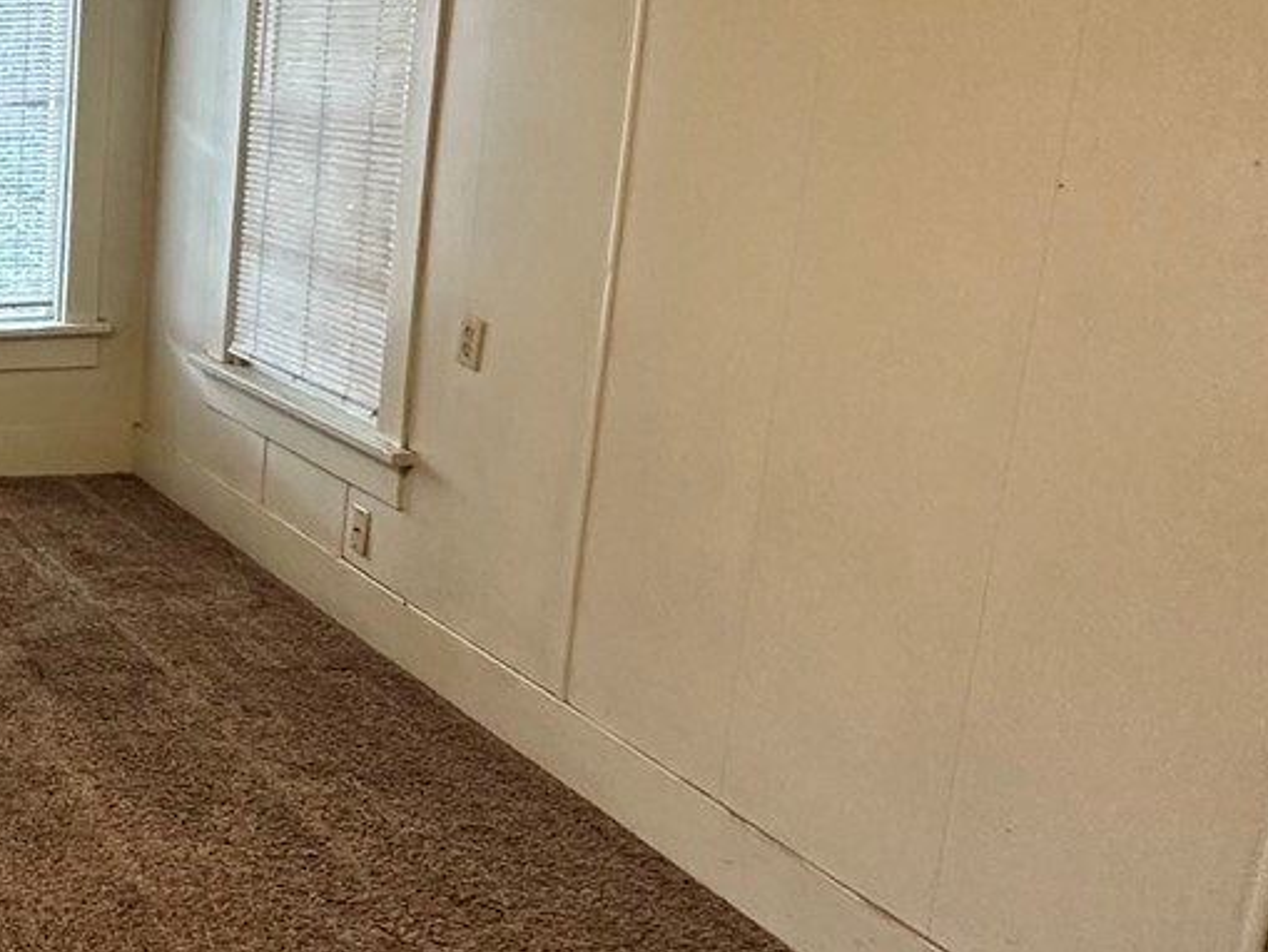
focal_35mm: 44
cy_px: 297
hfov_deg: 30.8
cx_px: -478
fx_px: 1612
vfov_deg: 32.5
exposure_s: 1/60
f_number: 2.2
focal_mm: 2.22
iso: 320
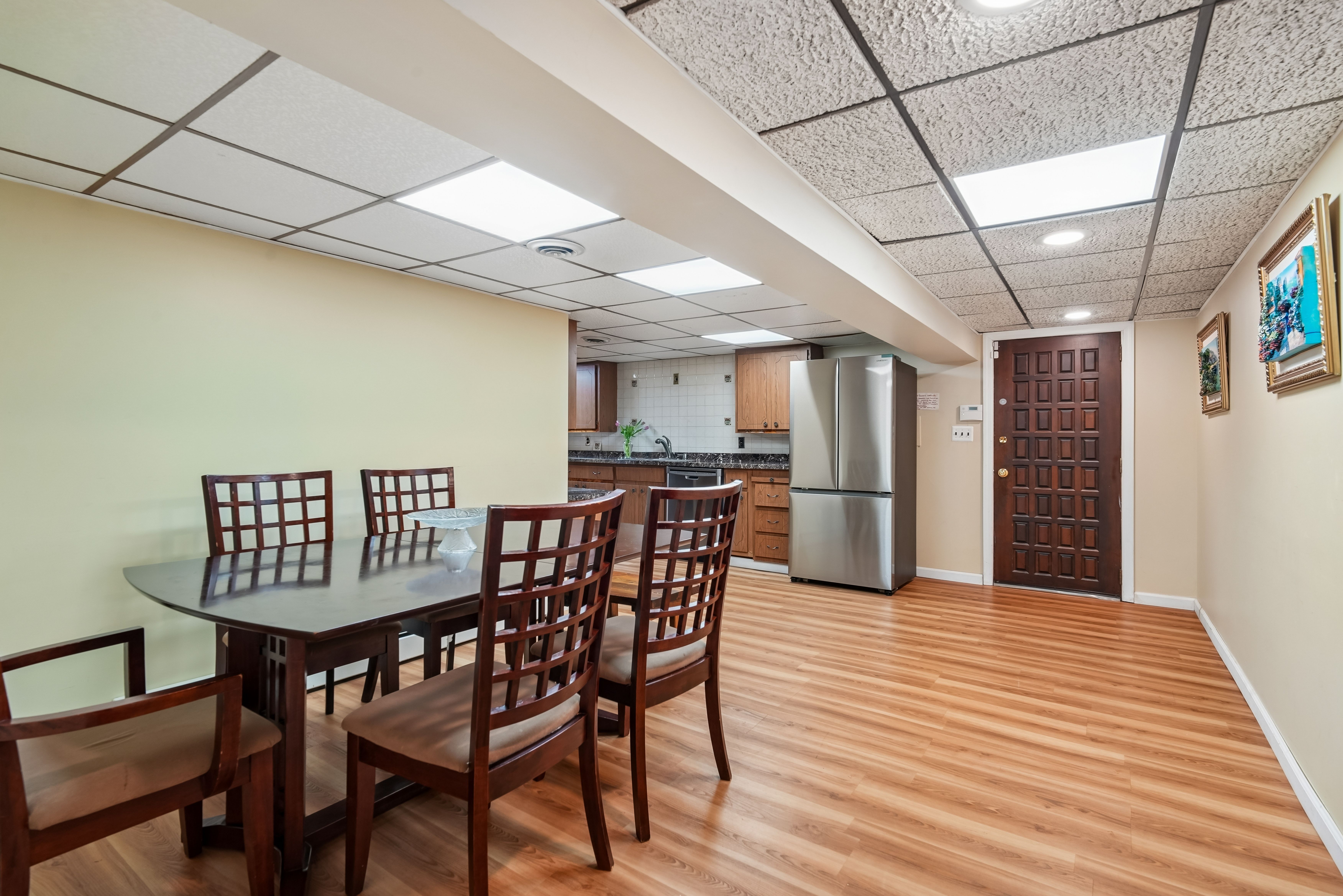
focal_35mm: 16
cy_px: 448
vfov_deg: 73.7
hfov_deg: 96.7
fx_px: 597
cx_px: 672
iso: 400
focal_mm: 16
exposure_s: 1/8
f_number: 8
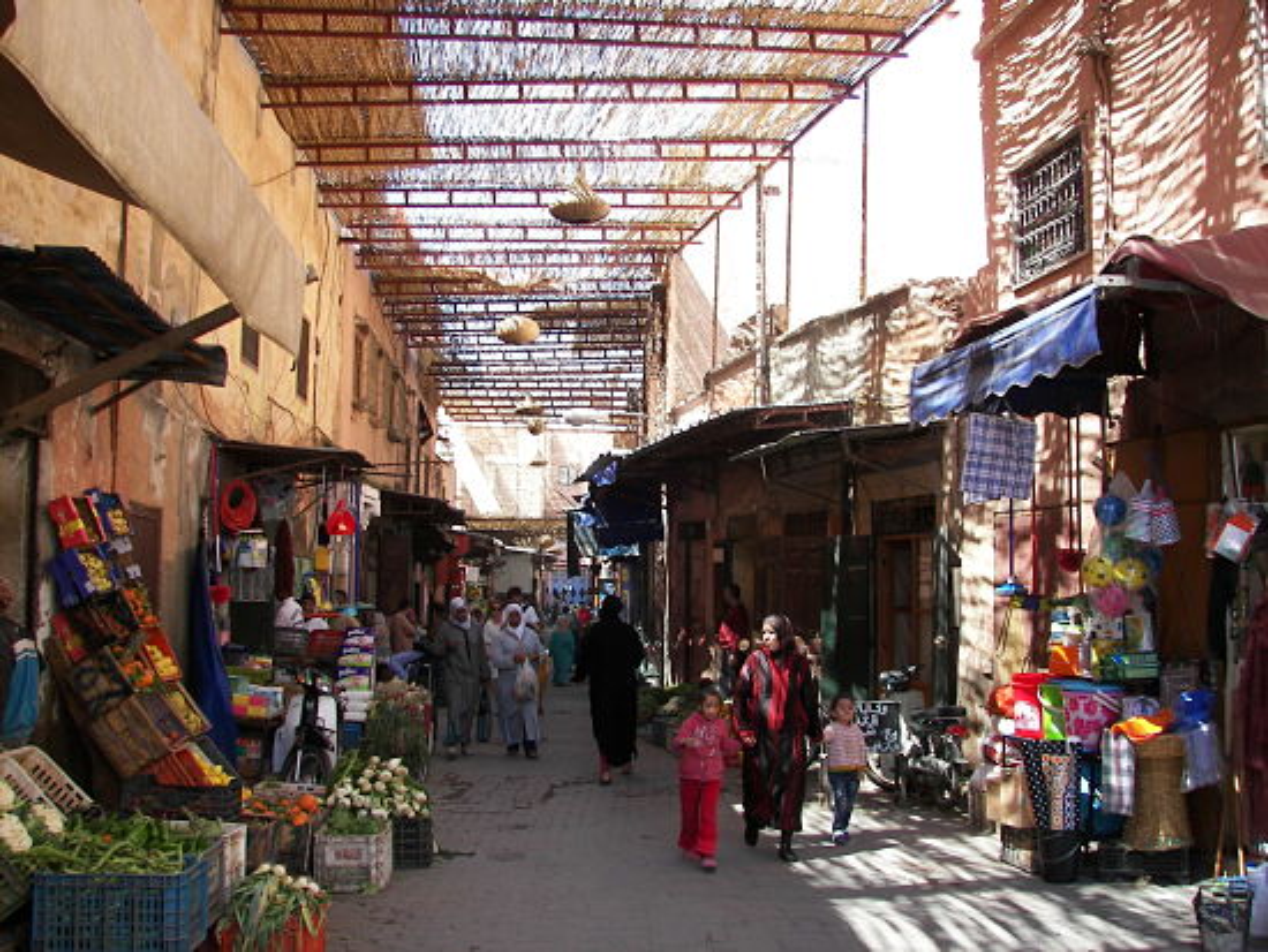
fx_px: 1319
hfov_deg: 51.3
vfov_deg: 39.7
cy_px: 476
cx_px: 634
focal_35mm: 36
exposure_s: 1/80
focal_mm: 6
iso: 50
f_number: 2.8
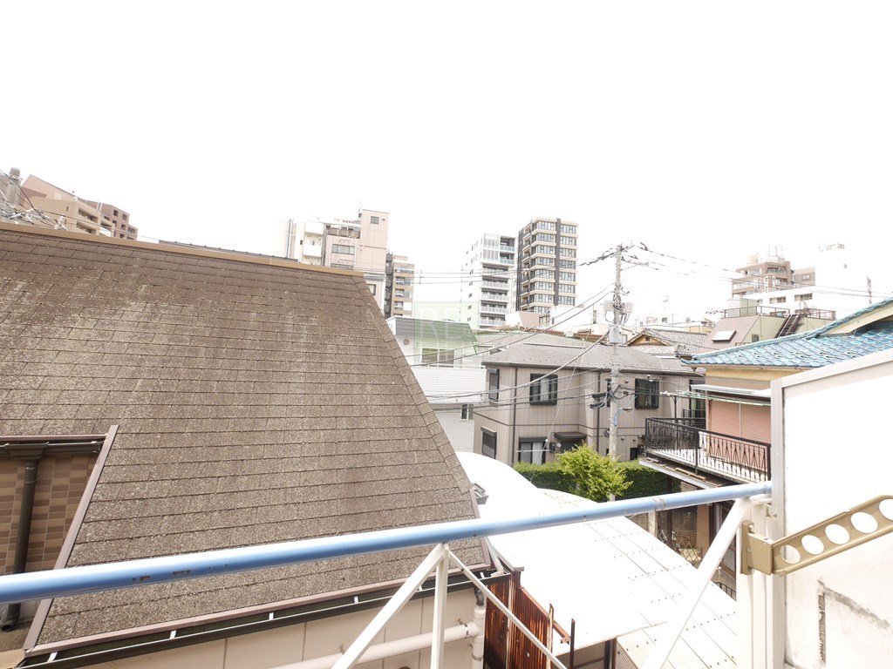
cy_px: 334
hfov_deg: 102.1
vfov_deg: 85.7
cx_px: 446
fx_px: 361
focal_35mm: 14
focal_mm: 7
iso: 160
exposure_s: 1/160
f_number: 6.3
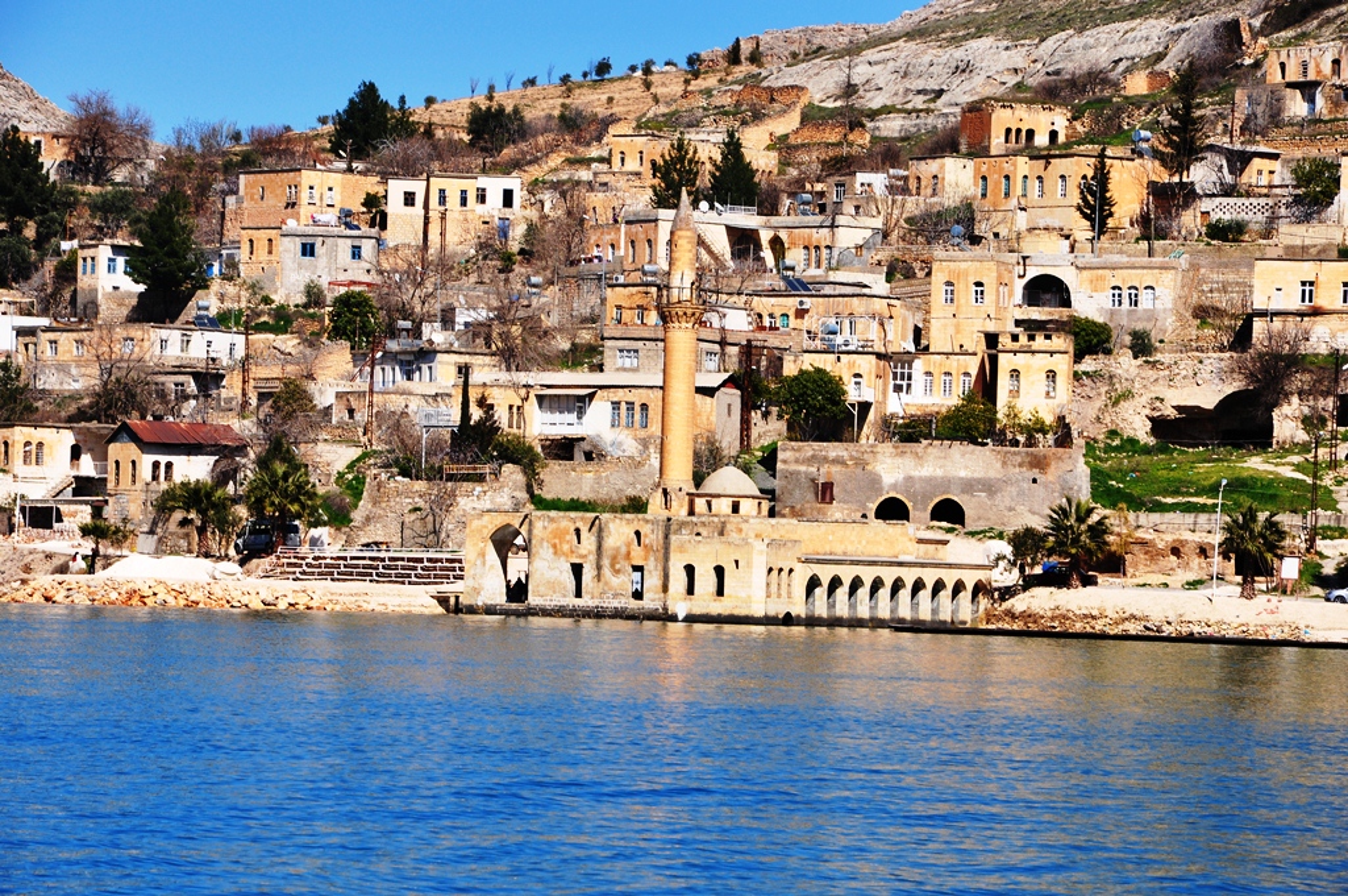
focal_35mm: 158
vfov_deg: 8.7
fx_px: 5890
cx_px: 674
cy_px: 448
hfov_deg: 13.1
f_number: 11
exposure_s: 1/400
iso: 200
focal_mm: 105
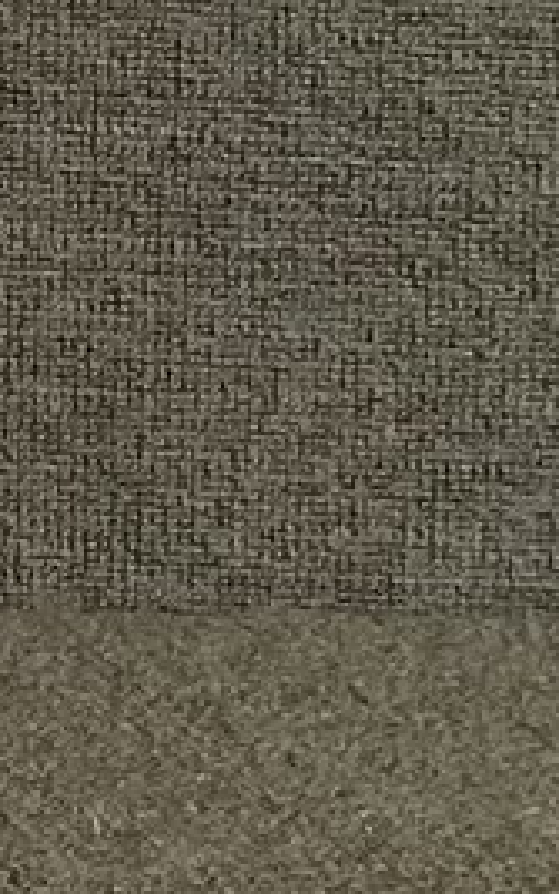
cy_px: -92
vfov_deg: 11.8
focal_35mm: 174
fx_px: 4239
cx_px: -1471
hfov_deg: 6.5
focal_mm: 3
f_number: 1.8
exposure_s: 1/100
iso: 64
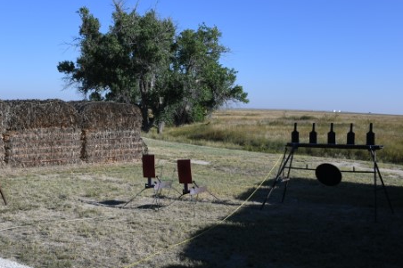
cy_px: 174
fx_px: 571
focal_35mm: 51
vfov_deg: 26.3
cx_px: 134
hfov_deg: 38.4
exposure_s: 1/500
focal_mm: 32
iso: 400
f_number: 11
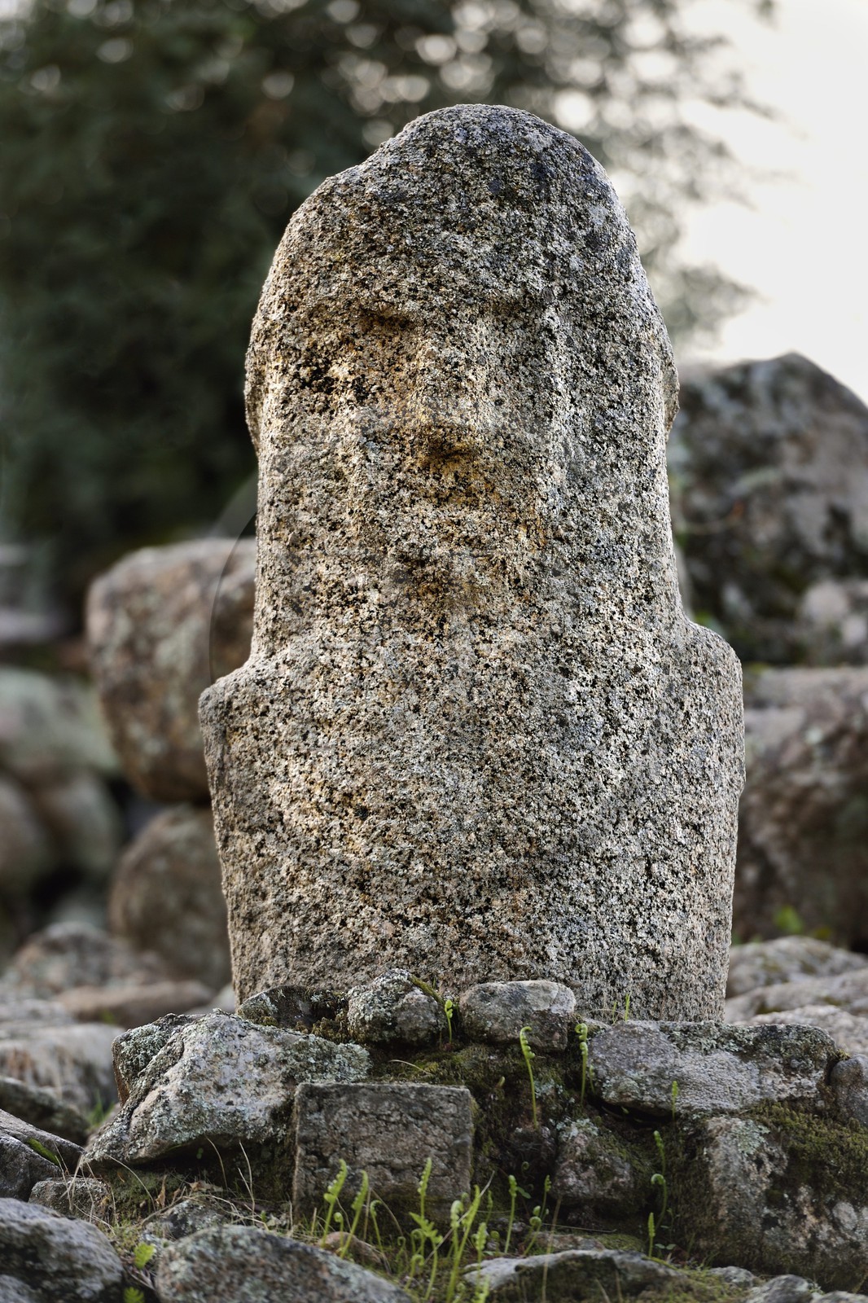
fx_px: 7236
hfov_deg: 6.9
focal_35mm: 200
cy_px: 652
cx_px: 434
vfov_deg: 10.3
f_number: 3.2
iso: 200
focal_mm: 200
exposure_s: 1/500
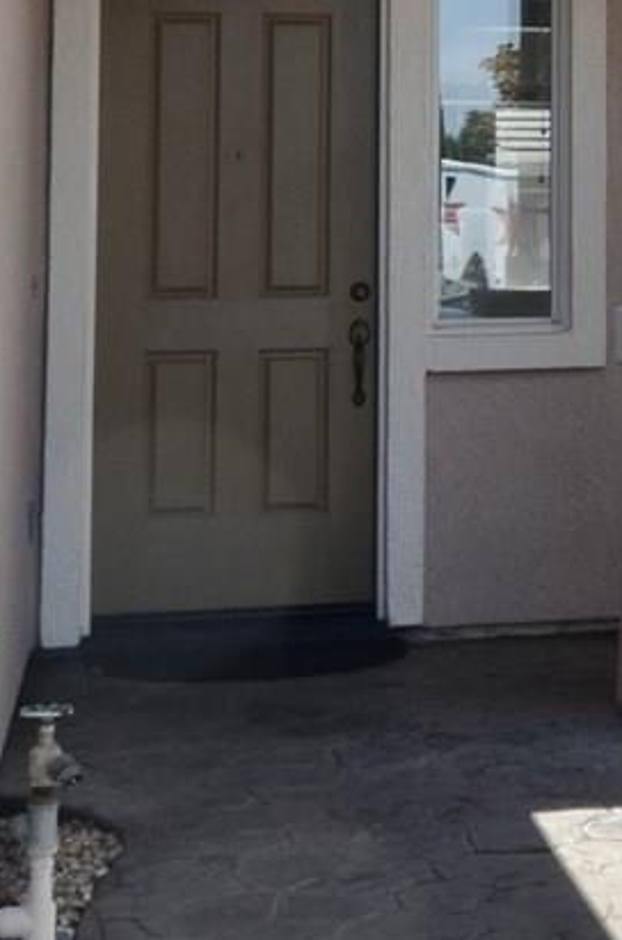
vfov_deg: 19.7
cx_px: 1034
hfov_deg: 12.6
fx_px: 2631
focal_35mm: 101
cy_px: 37
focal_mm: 12
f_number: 8
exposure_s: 1/250
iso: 180
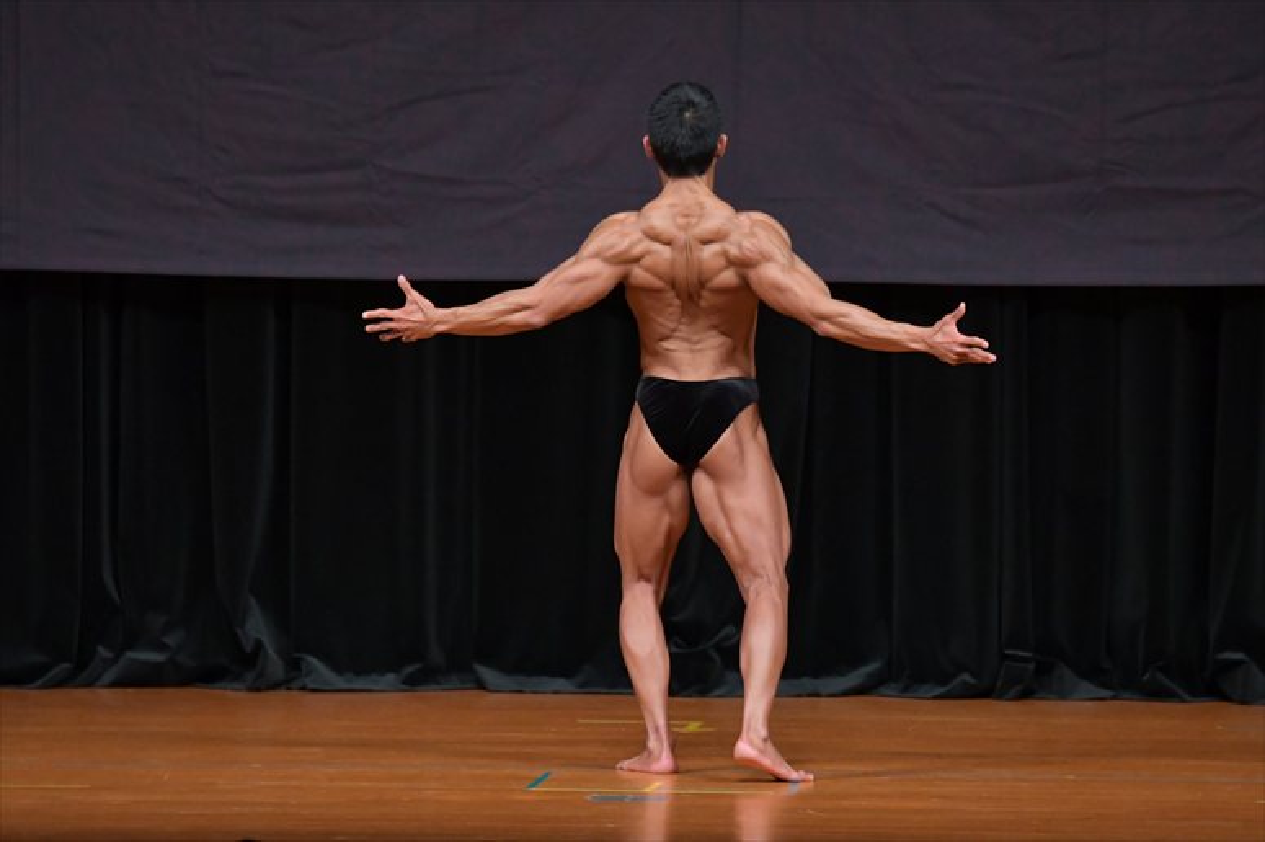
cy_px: 421
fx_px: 10010
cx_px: 632
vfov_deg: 4.8
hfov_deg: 7.2
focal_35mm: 285
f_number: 5.6
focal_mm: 190
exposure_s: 1/400
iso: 4000
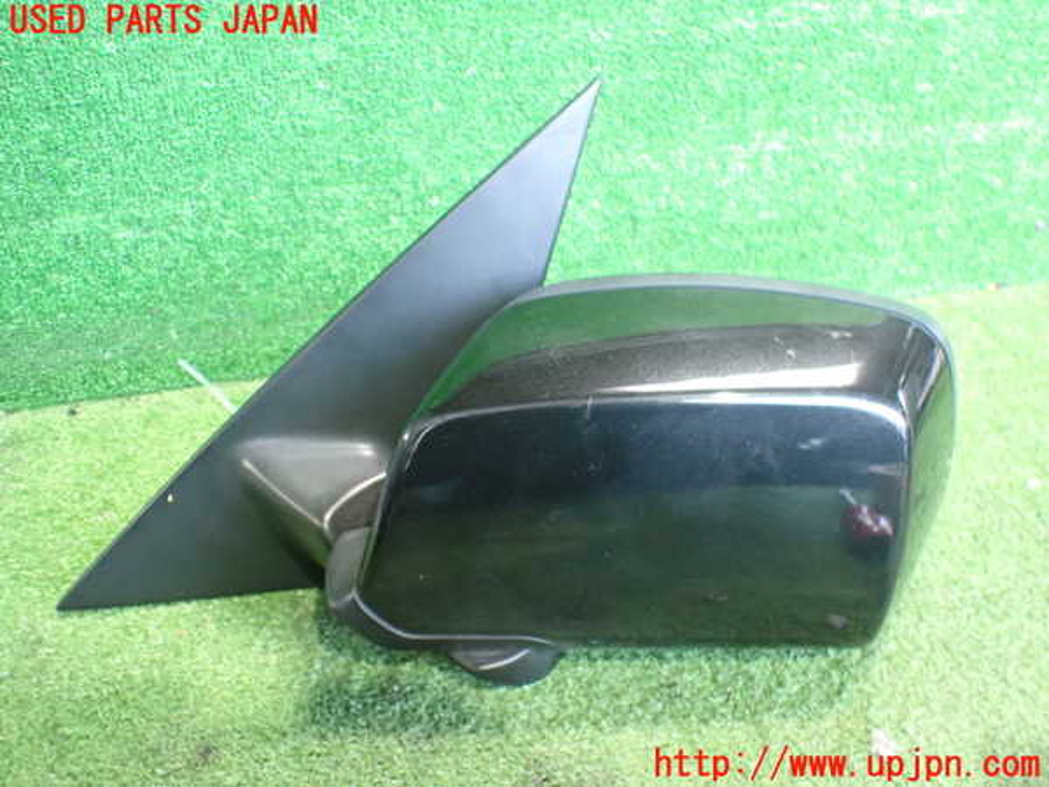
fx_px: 909
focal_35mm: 30
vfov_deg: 46.8
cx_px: 524
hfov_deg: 60.0
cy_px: 394
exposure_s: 1/30
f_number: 2.3
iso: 1250
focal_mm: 5.4
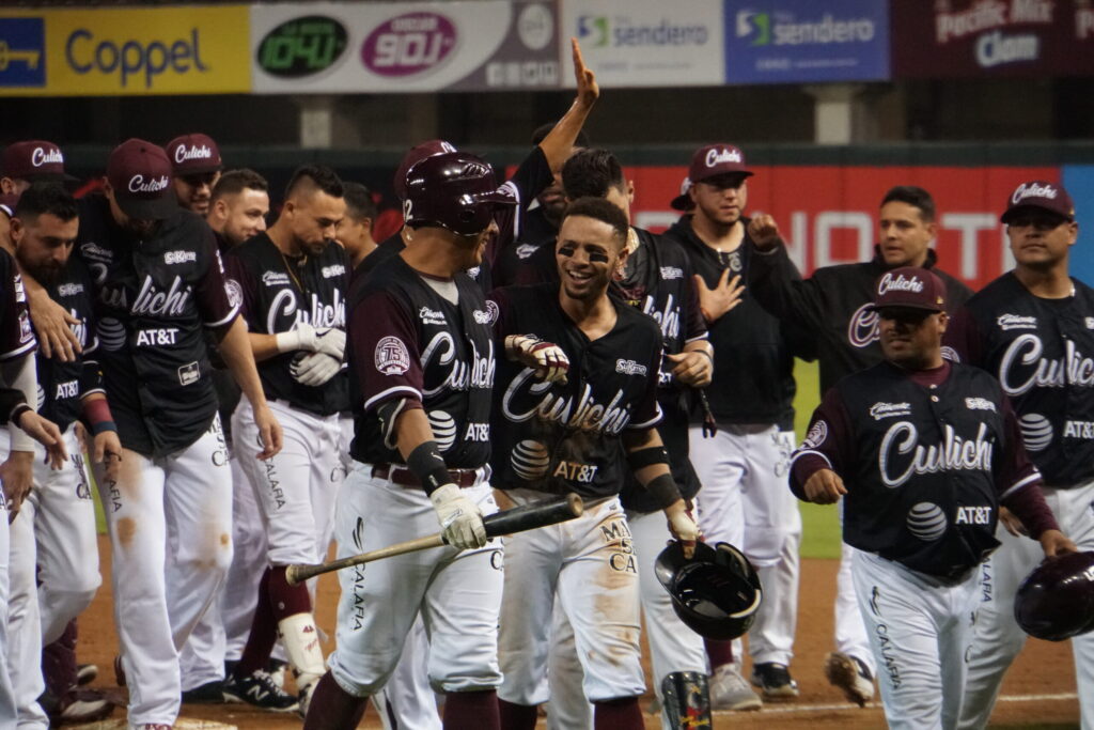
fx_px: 9117
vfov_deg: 4.6
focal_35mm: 300
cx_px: 547
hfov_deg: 6.9
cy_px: 365
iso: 6400
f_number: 6.3
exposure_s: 1/320
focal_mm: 200
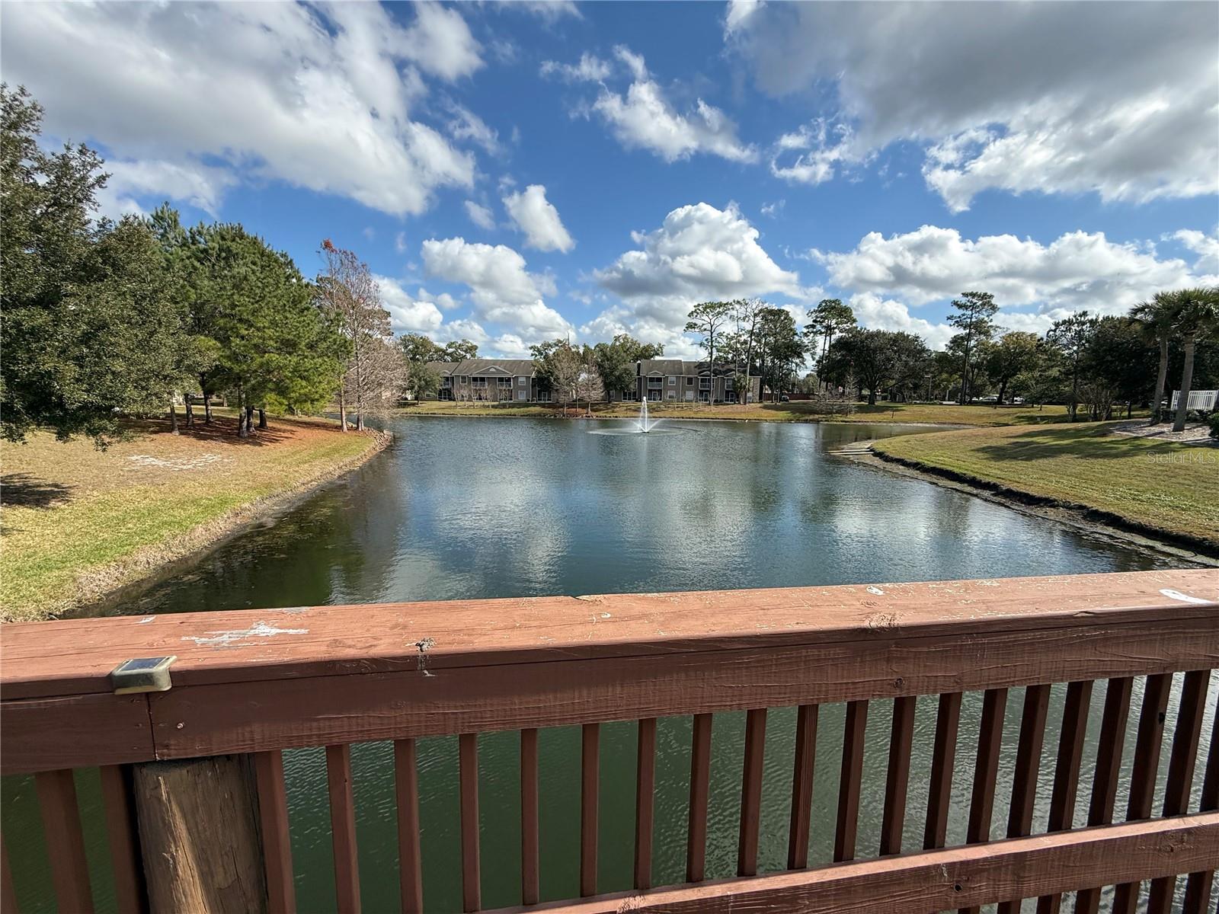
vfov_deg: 85.7
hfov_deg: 102.1
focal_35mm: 14
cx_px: 610
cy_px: 457
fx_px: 493
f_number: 2.2
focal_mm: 2.22
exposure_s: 1/1901
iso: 50
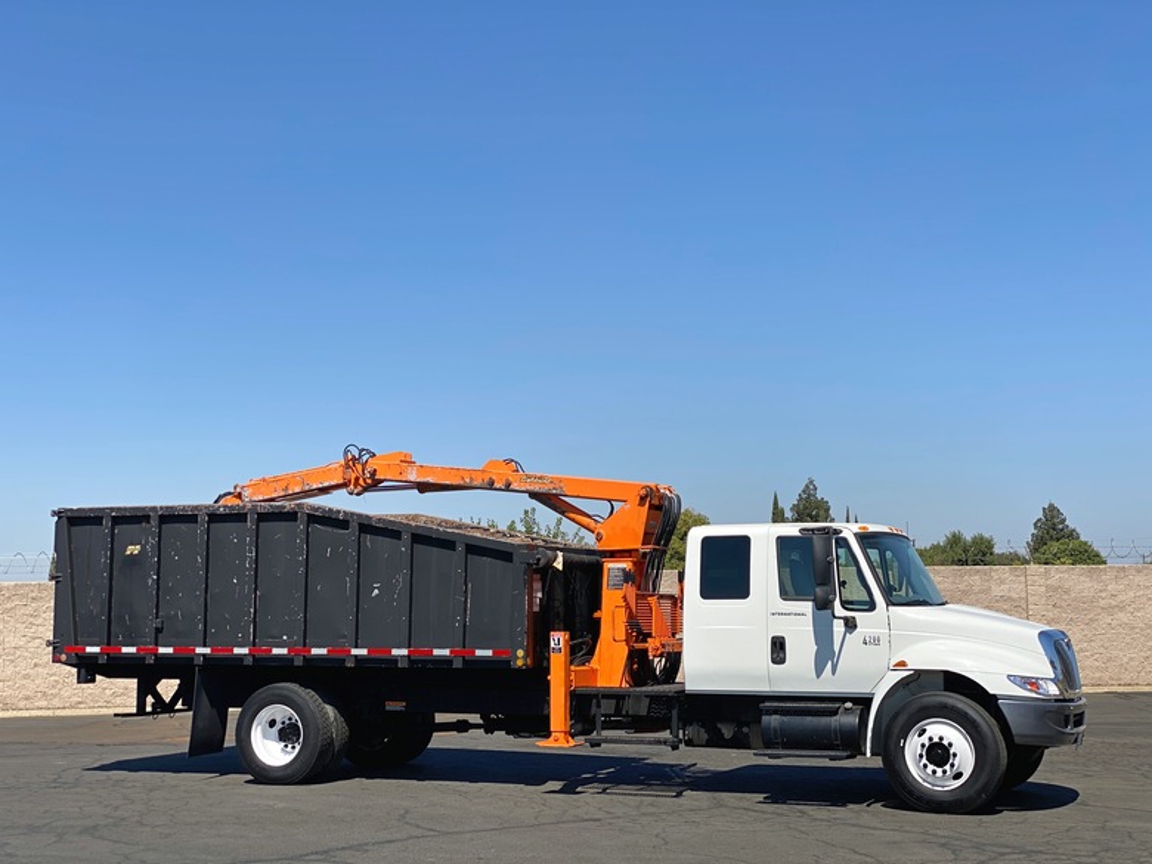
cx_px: 576
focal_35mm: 52
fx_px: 1731
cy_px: 432
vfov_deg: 28.0
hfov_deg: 36.8
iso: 20
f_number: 2
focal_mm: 6
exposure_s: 1/2083
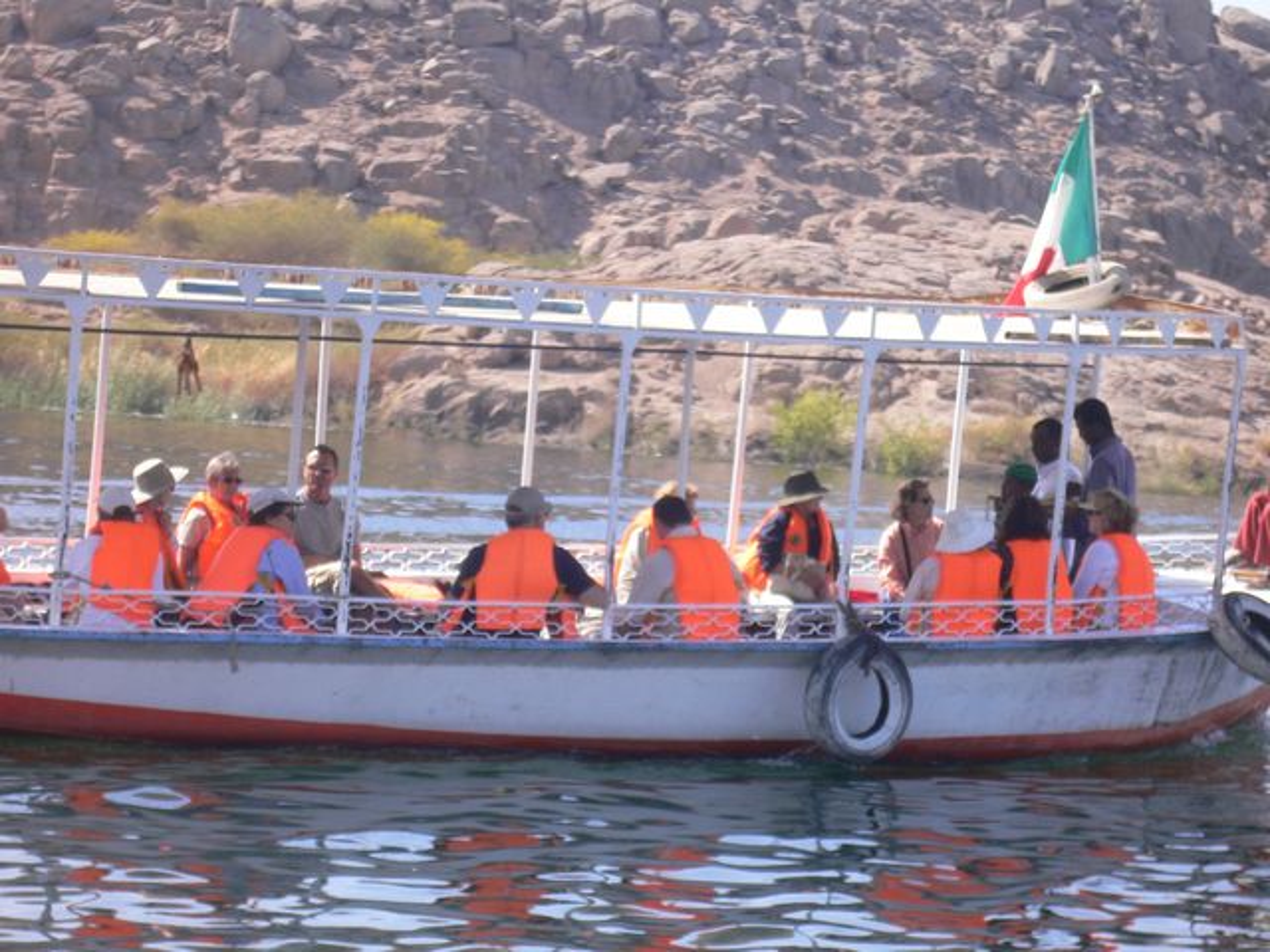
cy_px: 476
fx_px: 3852
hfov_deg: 18.7
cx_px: 635
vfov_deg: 14.1
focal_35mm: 105
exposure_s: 1/200
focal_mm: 17.4
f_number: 5
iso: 80
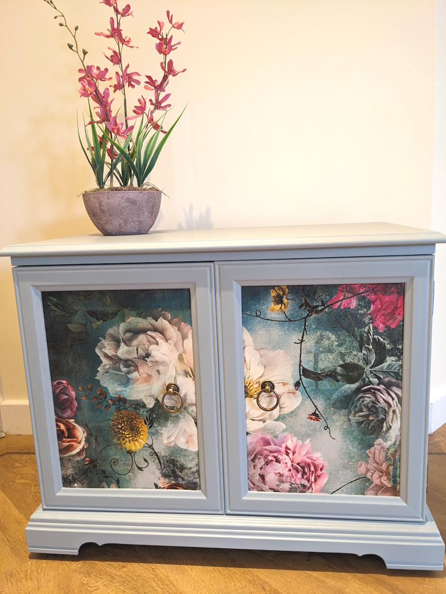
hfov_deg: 51.4
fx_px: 464
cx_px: 223
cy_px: 297
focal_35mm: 27
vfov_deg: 65.3
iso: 88
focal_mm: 4.38
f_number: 1.73
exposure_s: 1/25
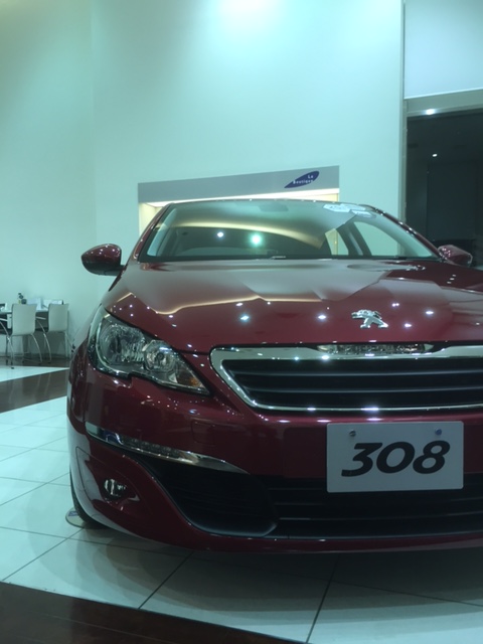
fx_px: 540
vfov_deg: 61.7
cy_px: 322
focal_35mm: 29
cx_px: 242
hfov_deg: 48.2
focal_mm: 4.15
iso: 80
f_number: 2.2
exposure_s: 1/30
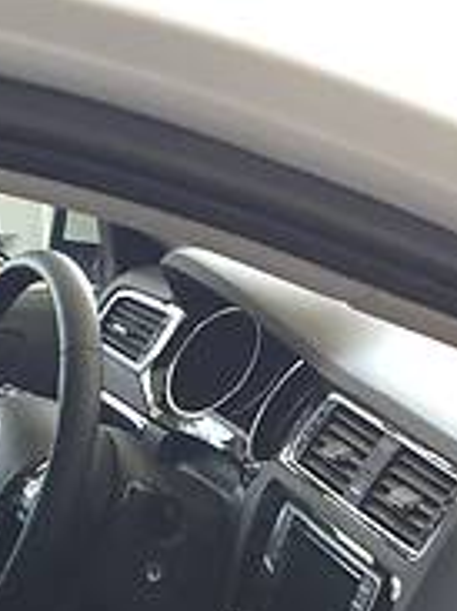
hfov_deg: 15.5
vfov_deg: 18.6
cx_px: 270
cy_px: 885
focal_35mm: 95
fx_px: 1674
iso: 64
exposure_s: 1/33
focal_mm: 4.2
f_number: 2.2
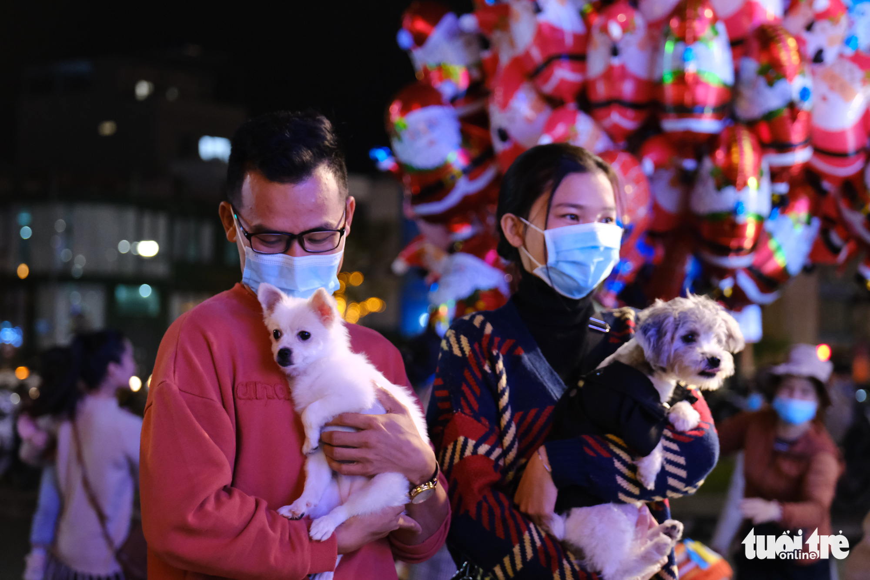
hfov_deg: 24.2
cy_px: 290
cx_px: 435
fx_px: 2030
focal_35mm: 84
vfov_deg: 16.3
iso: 3200
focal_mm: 56.3
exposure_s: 1/100
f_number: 2.8
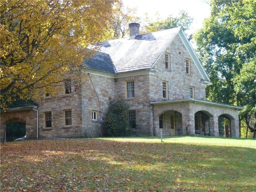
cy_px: 96
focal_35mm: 85
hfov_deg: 23.0
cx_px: 128
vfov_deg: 17.4
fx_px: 629
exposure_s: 1/80
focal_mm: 14.2
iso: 100
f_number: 5
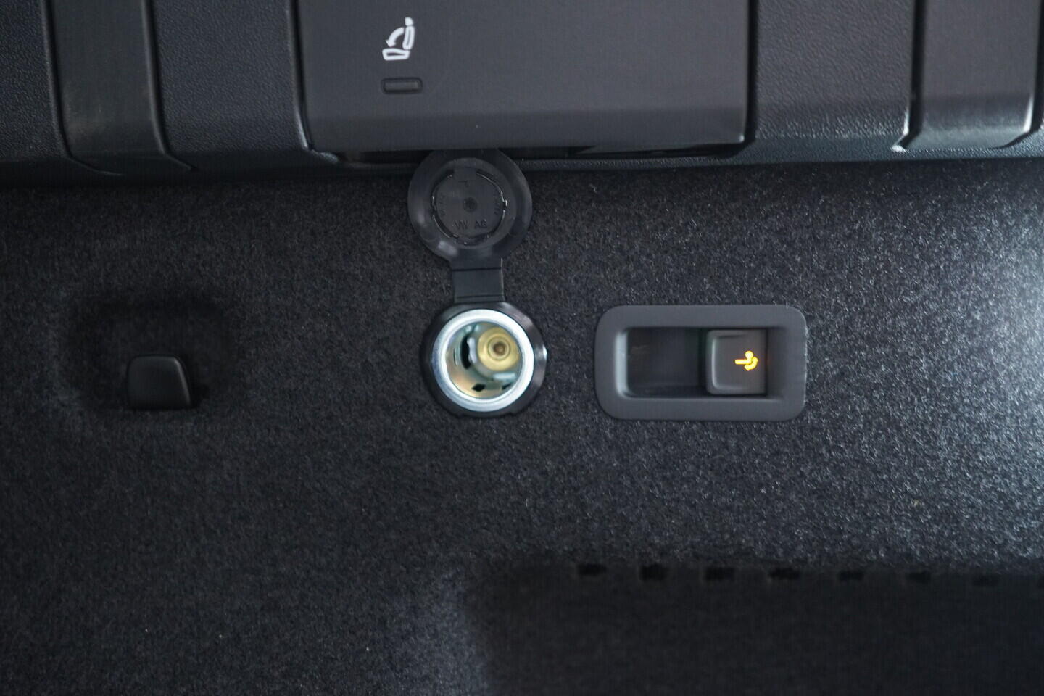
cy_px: 348
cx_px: 522
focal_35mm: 36
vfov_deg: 36.9
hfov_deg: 53.1
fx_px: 1044
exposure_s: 1/40
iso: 1600
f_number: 2.8
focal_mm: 24
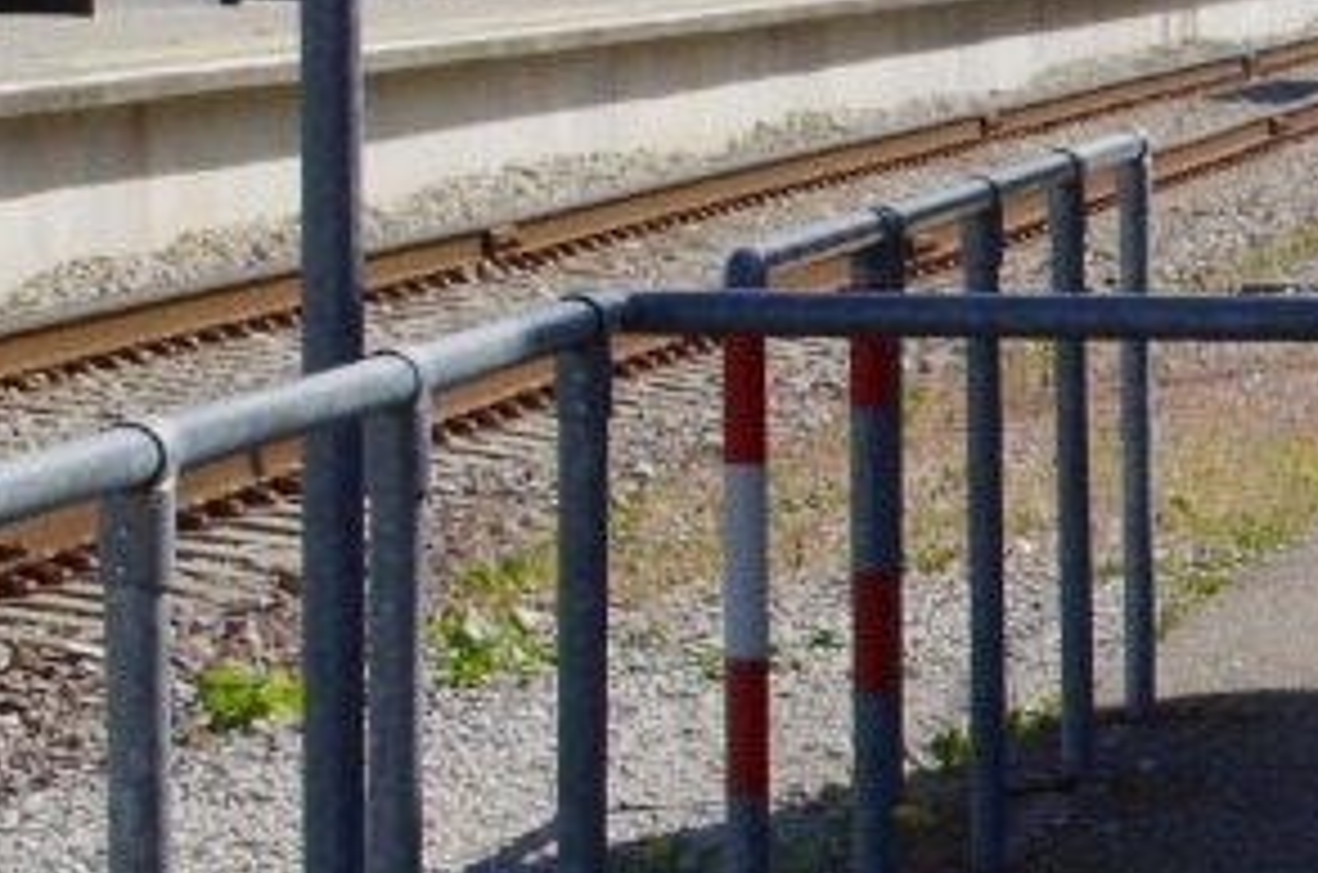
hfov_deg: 5.0
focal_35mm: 401
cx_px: 3180
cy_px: 387
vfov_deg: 3.4
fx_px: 14649
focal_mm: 48
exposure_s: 1/200
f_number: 13
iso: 200
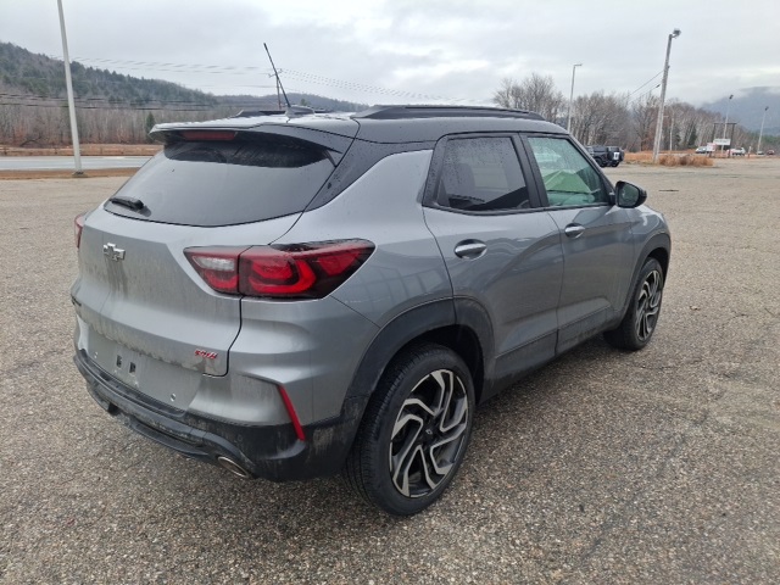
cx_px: 390
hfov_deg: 69.4
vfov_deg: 54.9
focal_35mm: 25
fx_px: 563
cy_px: 292
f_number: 1.8
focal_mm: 4.69
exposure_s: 1/202
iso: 30
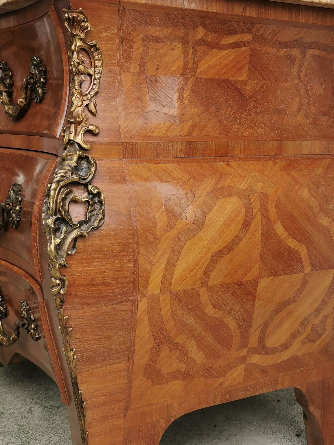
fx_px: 579
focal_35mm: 45
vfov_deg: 42.1
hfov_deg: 32.1
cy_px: 237
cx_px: 200
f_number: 1.6
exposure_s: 1/128
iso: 50
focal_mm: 5.56
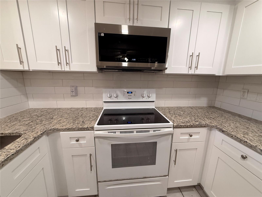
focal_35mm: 14
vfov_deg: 85.7
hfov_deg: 102.1
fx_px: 106
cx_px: 131
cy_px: 98
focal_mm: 2.22
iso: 250
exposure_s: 1/120
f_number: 2.2
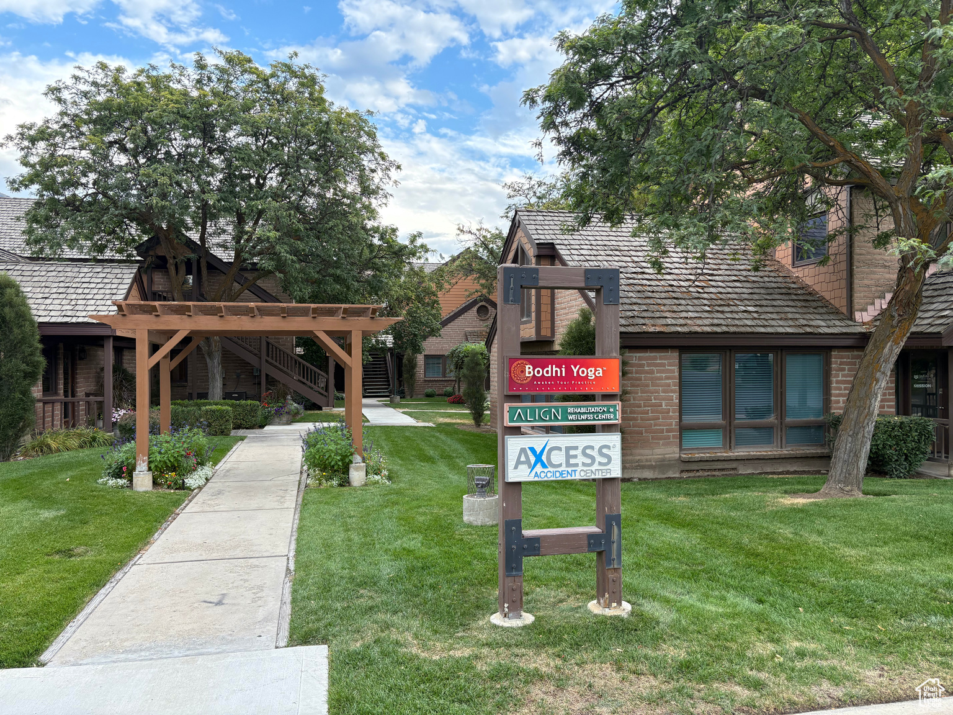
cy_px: 358
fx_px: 716
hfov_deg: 67.3
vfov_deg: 53.1
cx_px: 476
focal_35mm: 26
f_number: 1.6
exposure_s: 1/242
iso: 80
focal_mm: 5.96
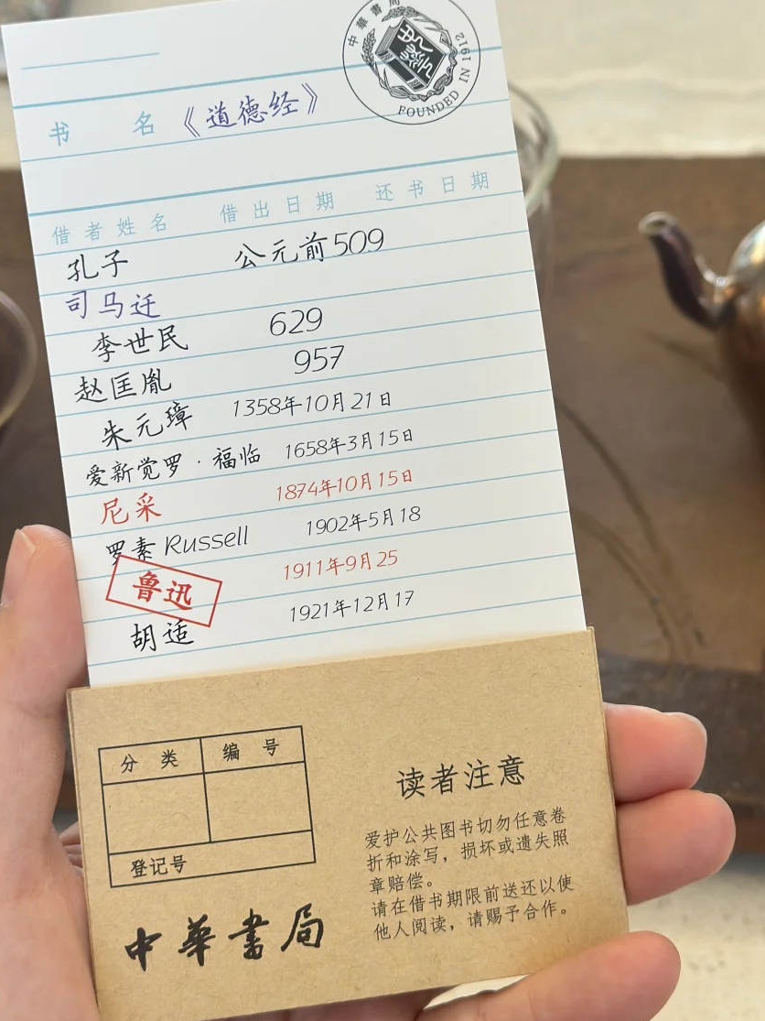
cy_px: 447
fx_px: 1827
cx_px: 372
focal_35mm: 62
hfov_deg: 23.6
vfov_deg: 31.2
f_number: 1.78
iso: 100
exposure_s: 1/100
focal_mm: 6.86
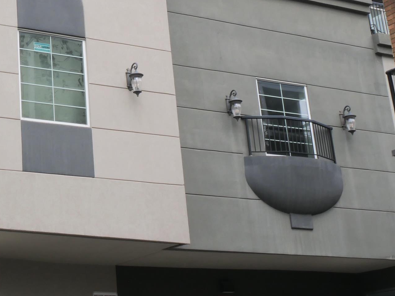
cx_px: 31
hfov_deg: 22.4
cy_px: 30
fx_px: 970
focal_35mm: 85
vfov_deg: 17.1
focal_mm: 21
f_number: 18
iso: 200
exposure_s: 1/100
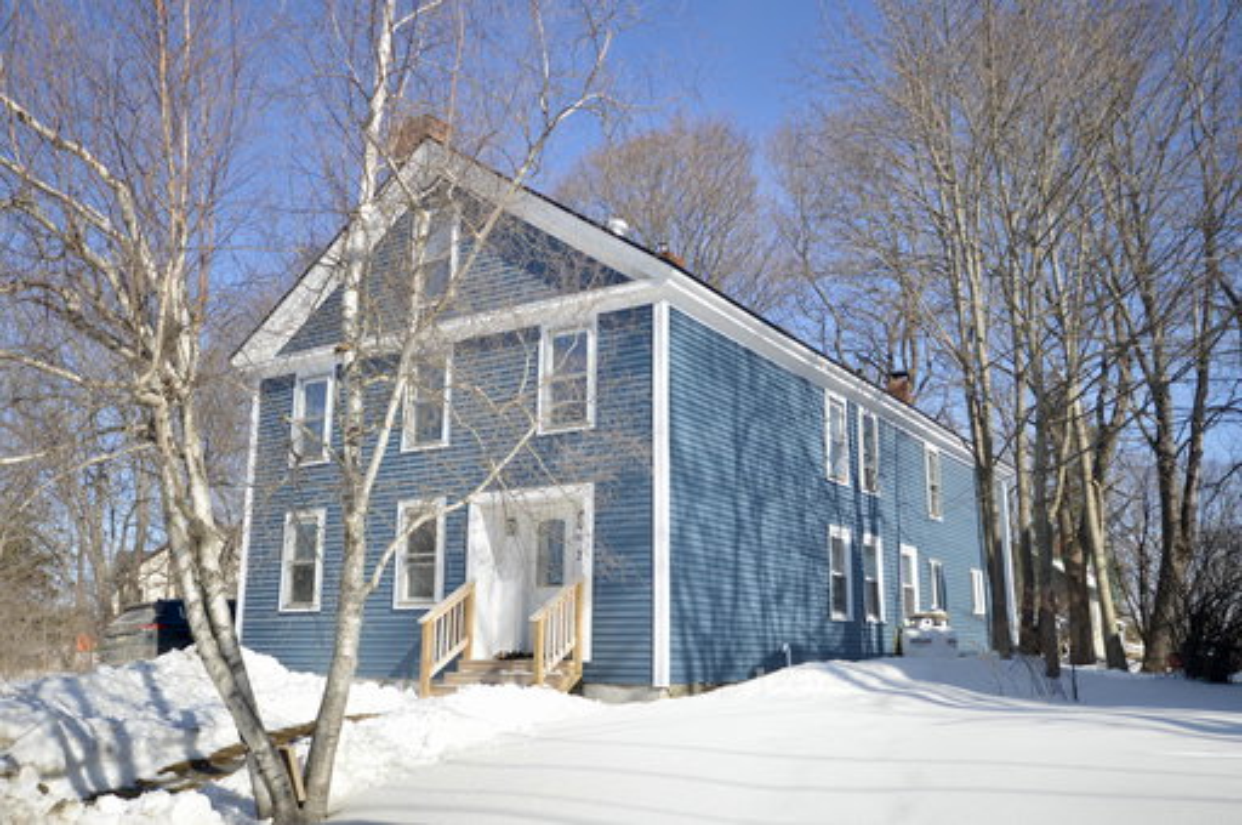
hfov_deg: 62.0
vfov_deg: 43.5
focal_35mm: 30
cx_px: 621
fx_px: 1034
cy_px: 412
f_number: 7.1
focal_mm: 20
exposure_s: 1/250
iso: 100
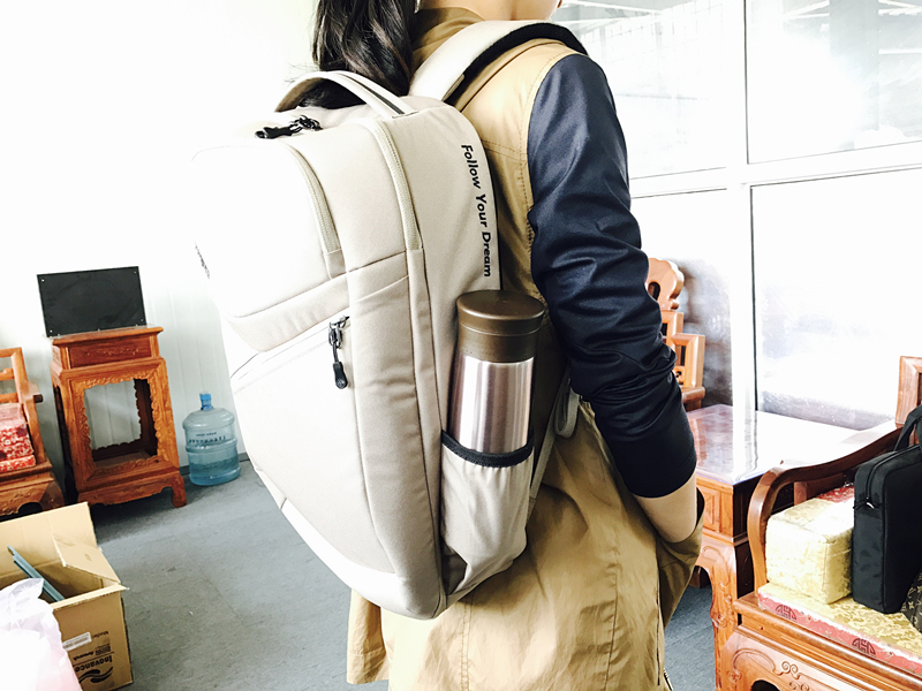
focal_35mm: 28
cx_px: 461
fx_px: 746
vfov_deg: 49.7
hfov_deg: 63.4
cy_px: 346
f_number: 1.8
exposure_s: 1/17
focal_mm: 3.99
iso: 40
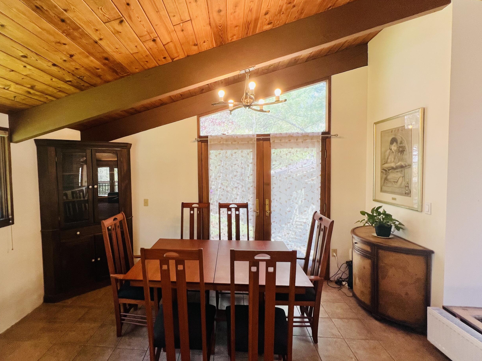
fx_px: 223
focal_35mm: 16
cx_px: 207
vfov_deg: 78.1
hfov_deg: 93.9
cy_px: 180
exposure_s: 1/120
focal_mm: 1.57
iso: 80
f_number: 1.8
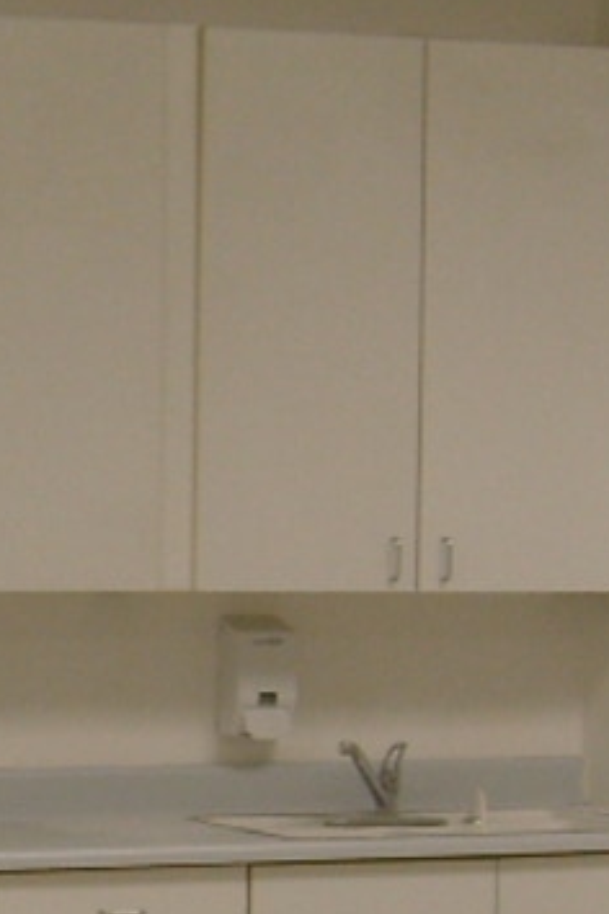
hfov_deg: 9.8
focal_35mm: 137
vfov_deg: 14.9
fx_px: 3476
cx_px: -195
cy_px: 728
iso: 80
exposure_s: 1/60
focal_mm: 5.8
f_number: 2.8
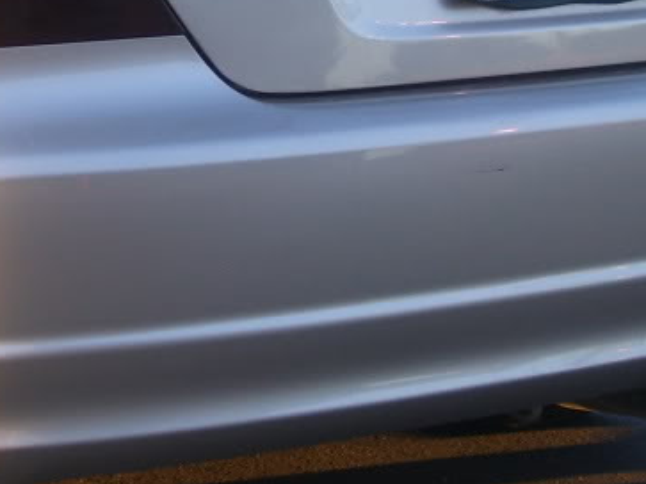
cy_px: 75
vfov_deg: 9.2
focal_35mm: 161
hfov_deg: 12.2
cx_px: 176
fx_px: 3004
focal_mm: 9.4
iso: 80
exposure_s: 1/60
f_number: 3.4
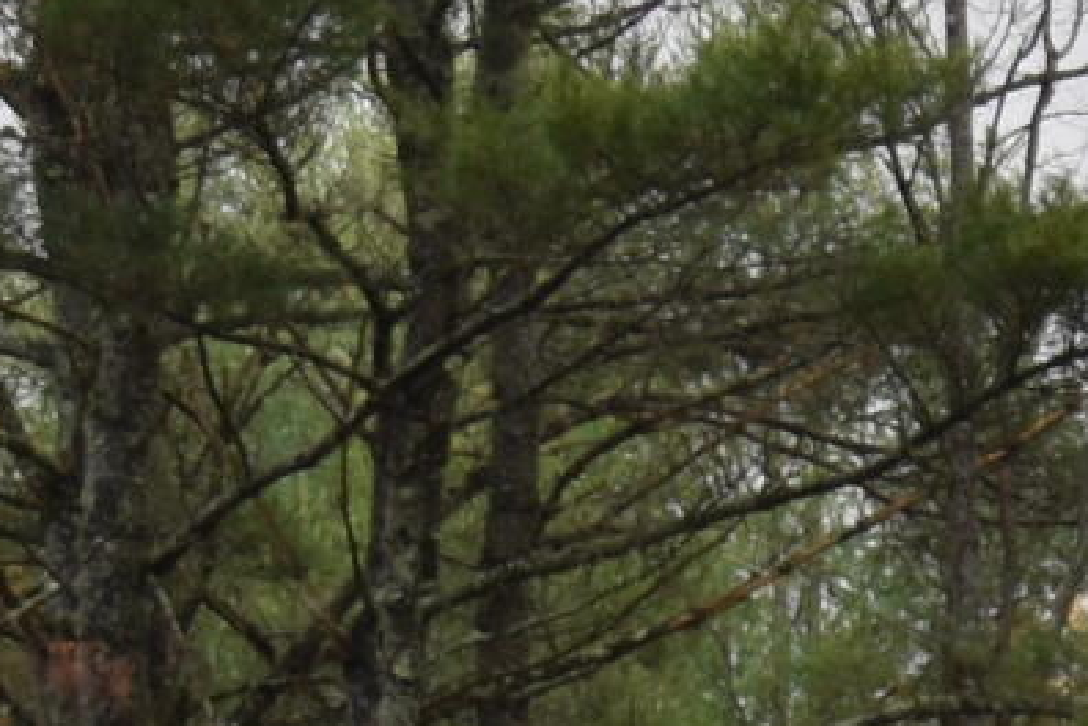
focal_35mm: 227
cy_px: 1356
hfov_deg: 8.7
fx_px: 6860
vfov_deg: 5.9
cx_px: 1923
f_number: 5.6
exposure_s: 1/125
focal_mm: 20
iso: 100
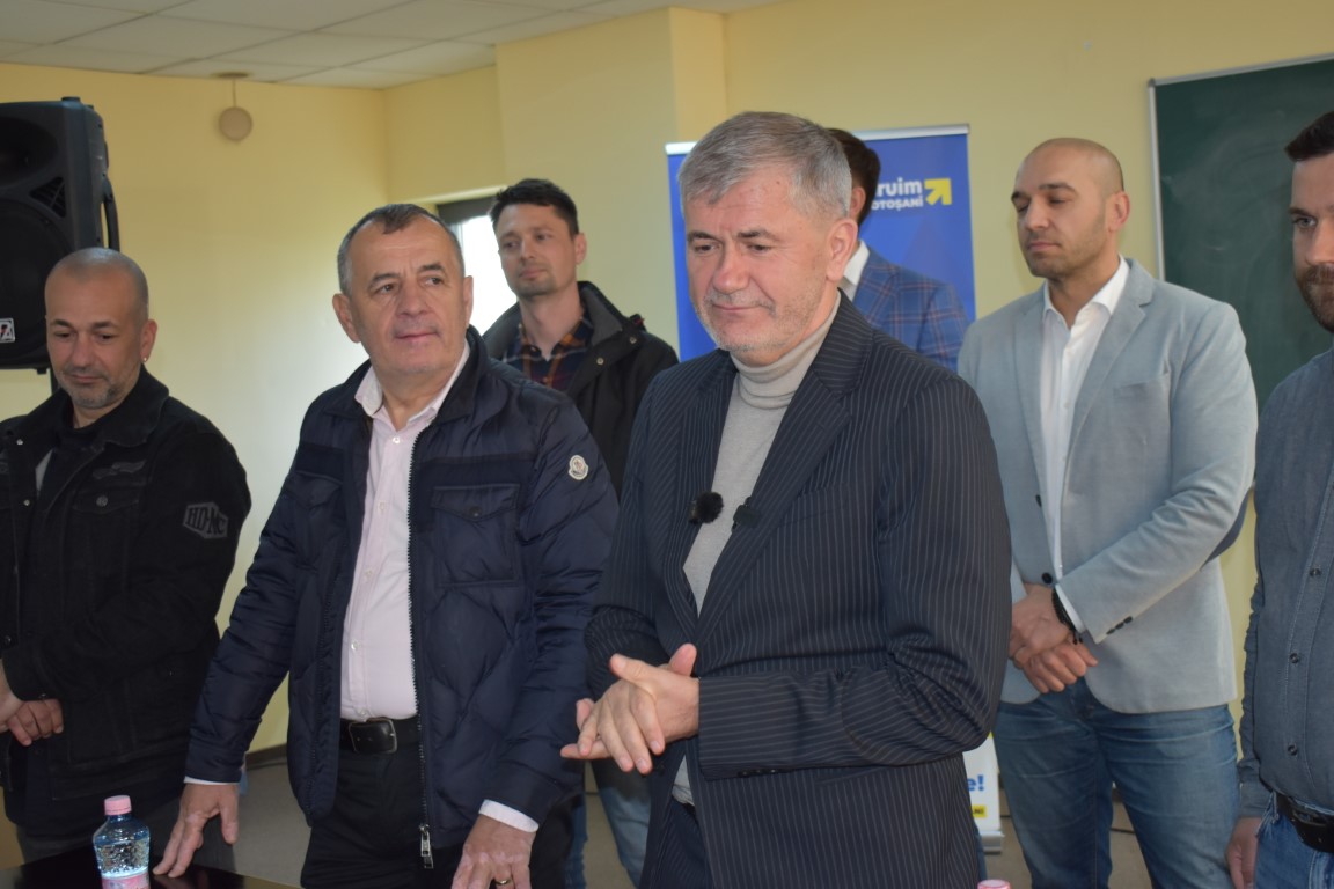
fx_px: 1779
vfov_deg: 28.1
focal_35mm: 48
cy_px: 444
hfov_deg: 41.1
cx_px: 667
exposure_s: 1/100
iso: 800
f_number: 5
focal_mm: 32
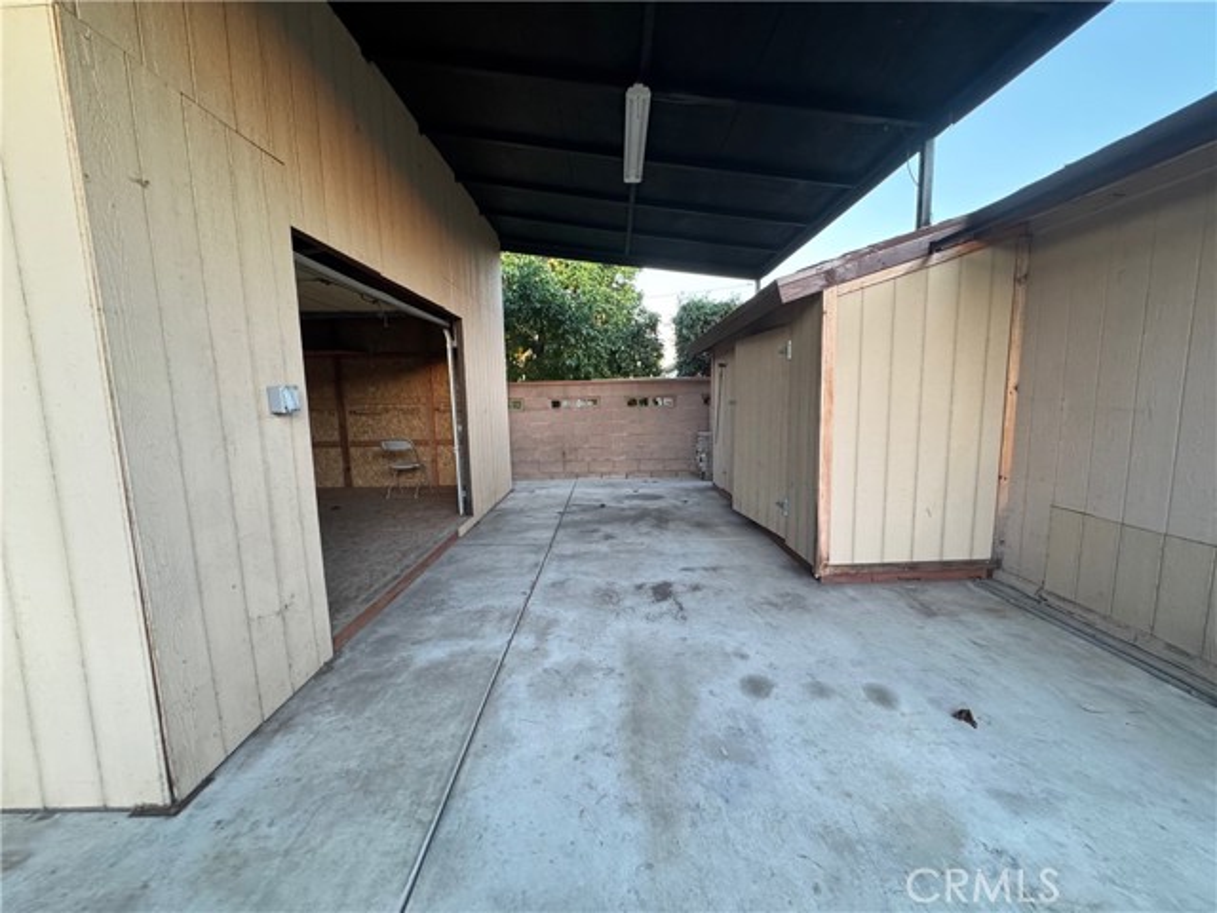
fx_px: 492
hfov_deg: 102.1
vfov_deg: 85.7
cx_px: 608
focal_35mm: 14
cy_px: 456
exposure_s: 1/74
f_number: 2.2
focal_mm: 2.22
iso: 320
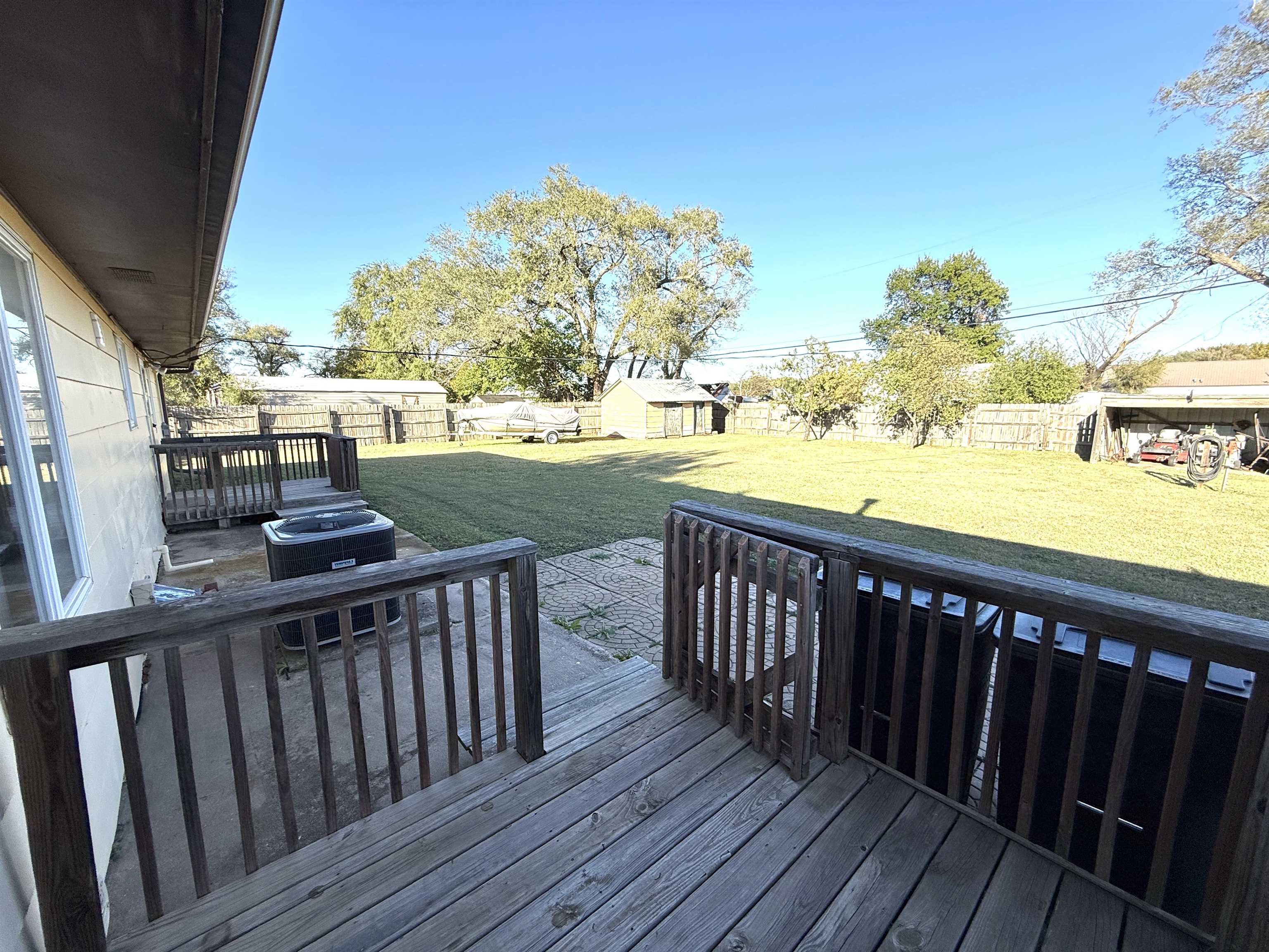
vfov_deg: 85.7
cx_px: 634
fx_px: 513
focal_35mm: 14
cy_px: 476
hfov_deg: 102.1
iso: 50
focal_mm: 2.22
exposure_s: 1/970
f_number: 2.2
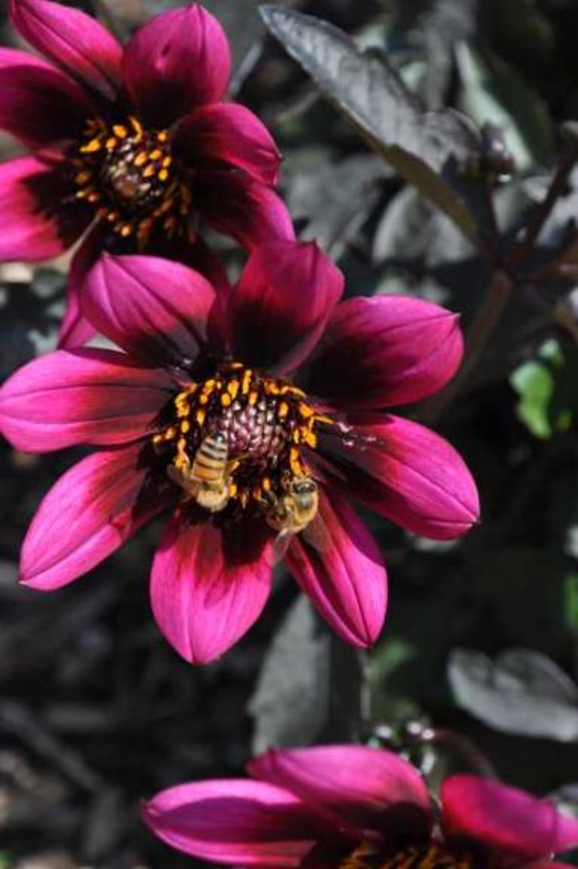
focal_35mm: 82
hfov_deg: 16.5
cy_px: 434
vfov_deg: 24.6
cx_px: 289
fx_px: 1990
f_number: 8
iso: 200
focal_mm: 55
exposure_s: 1/250
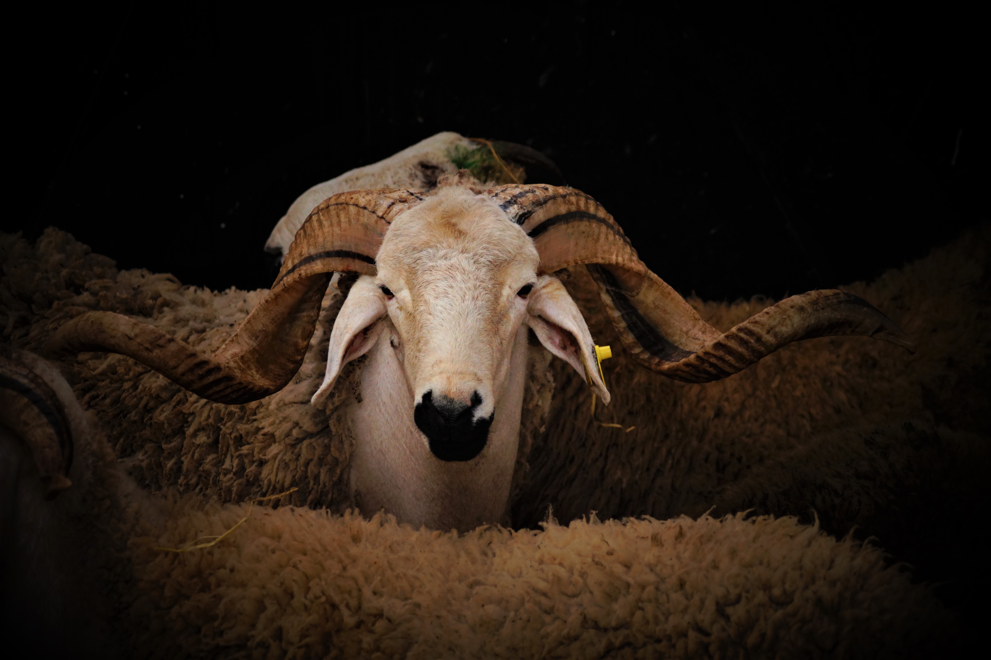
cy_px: 330
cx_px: 496
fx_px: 4333
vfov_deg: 8.7
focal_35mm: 158
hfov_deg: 13.0
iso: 400
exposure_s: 1/100
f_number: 4.5
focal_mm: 105
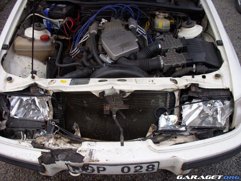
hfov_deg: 49.0
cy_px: 90
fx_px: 265
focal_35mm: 38
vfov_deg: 37.7
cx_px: 120
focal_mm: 6.3
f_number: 3.3
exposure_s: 1/100
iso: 100
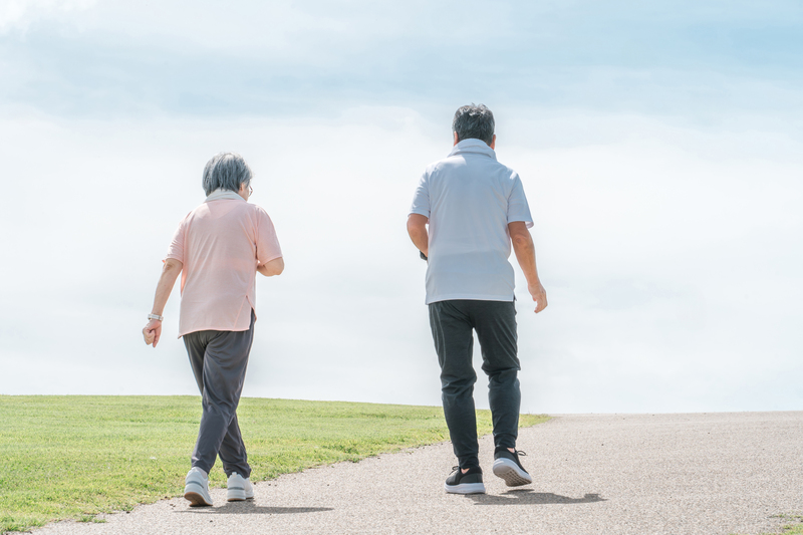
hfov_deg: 13.7
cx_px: 402
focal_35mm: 150
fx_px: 3345
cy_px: 268
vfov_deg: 9.1
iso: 100
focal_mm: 150
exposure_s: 1/200
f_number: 14
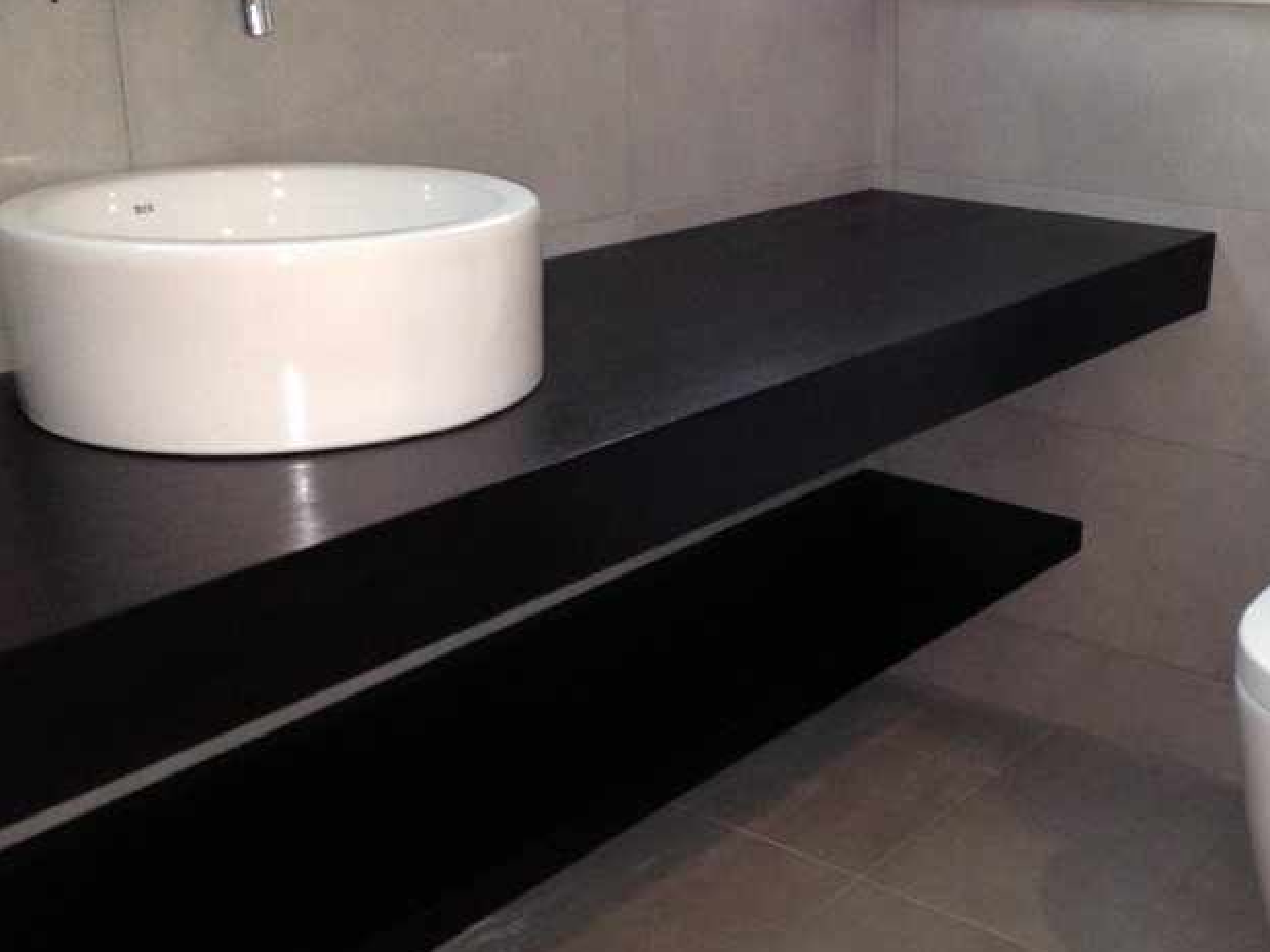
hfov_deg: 39.2
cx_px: 856
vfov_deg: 30.2
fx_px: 1761
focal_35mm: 48
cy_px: 442
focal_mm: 4.13
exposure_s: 1/17
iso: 200
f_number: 2.4
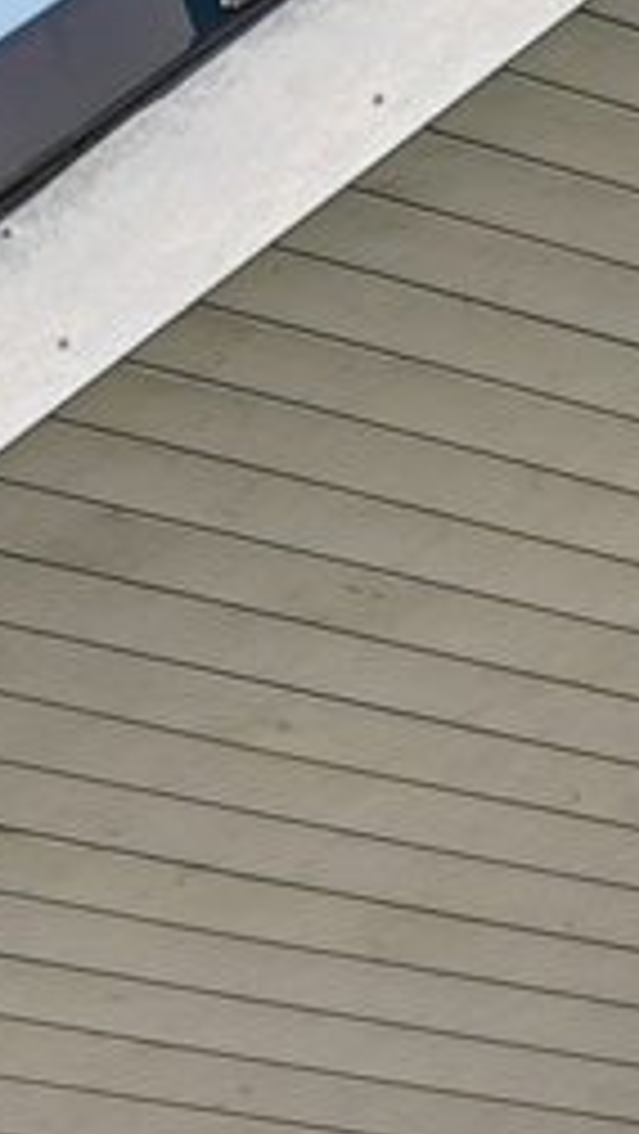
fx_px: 12368
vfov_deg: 5.2
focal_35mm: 411
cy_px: 2158
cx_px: 1300
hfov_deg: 2.9
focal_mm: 33
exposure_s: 1/50
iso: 200
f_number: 8
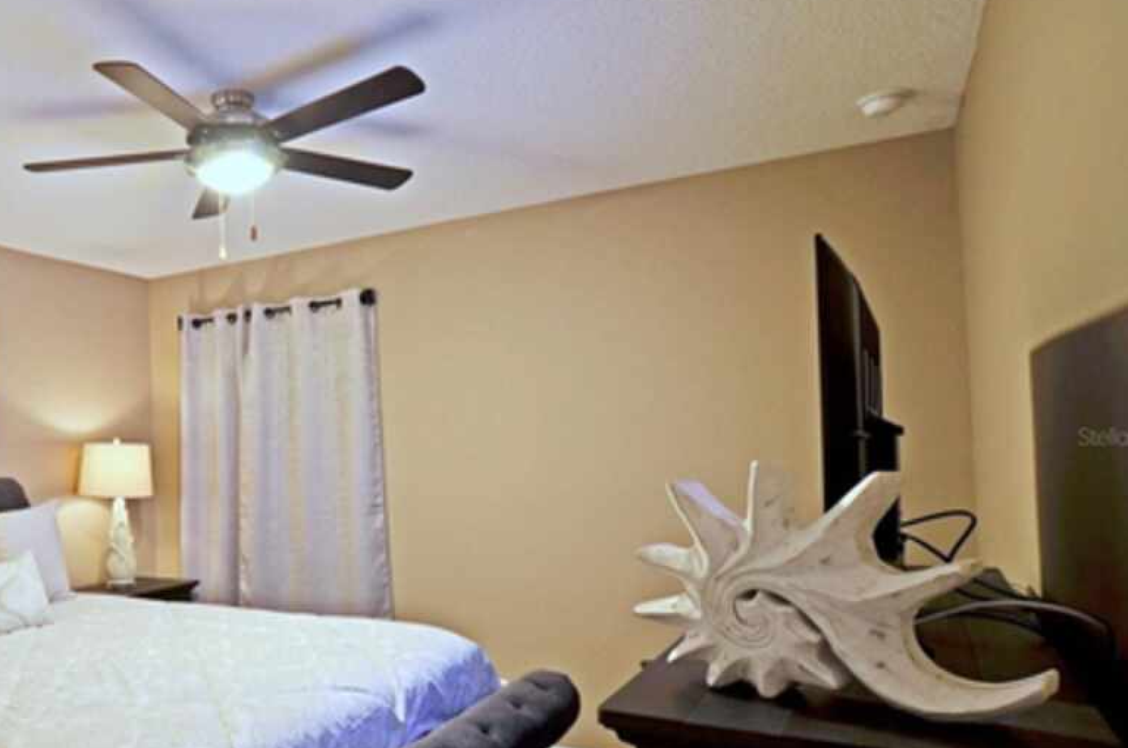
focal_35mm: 25
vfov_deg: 50.9
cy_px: 436
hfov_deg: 65.8
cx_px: 242
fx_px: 782
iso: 180
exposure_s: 1/8
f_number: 4.5
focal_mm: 10
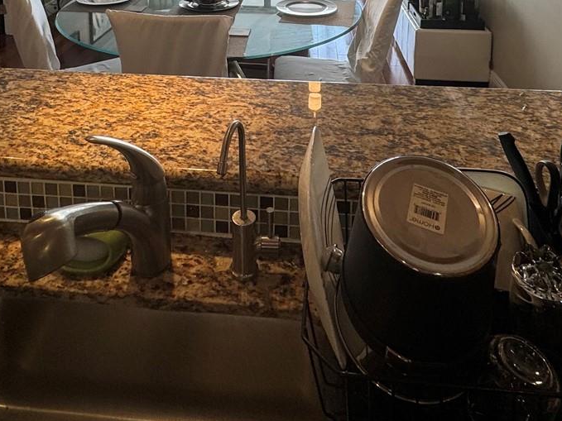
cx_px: 256
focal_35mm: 33
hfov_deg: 55.3
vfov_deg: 34.9
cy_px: -74
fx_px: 536
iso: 64
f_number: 2.2
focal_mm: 2.22
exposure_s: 1/120
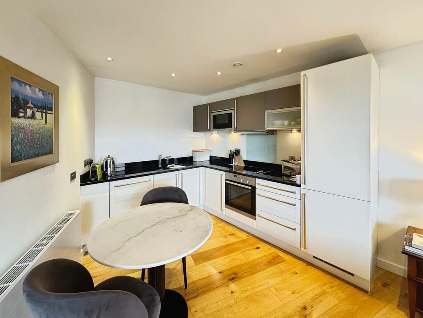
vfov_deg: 85.7
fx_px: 171
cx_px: 212
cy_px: 159
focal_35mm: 14
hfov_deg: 102.0
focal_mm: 2.22
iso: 250
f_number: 2.2
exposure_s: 1/100
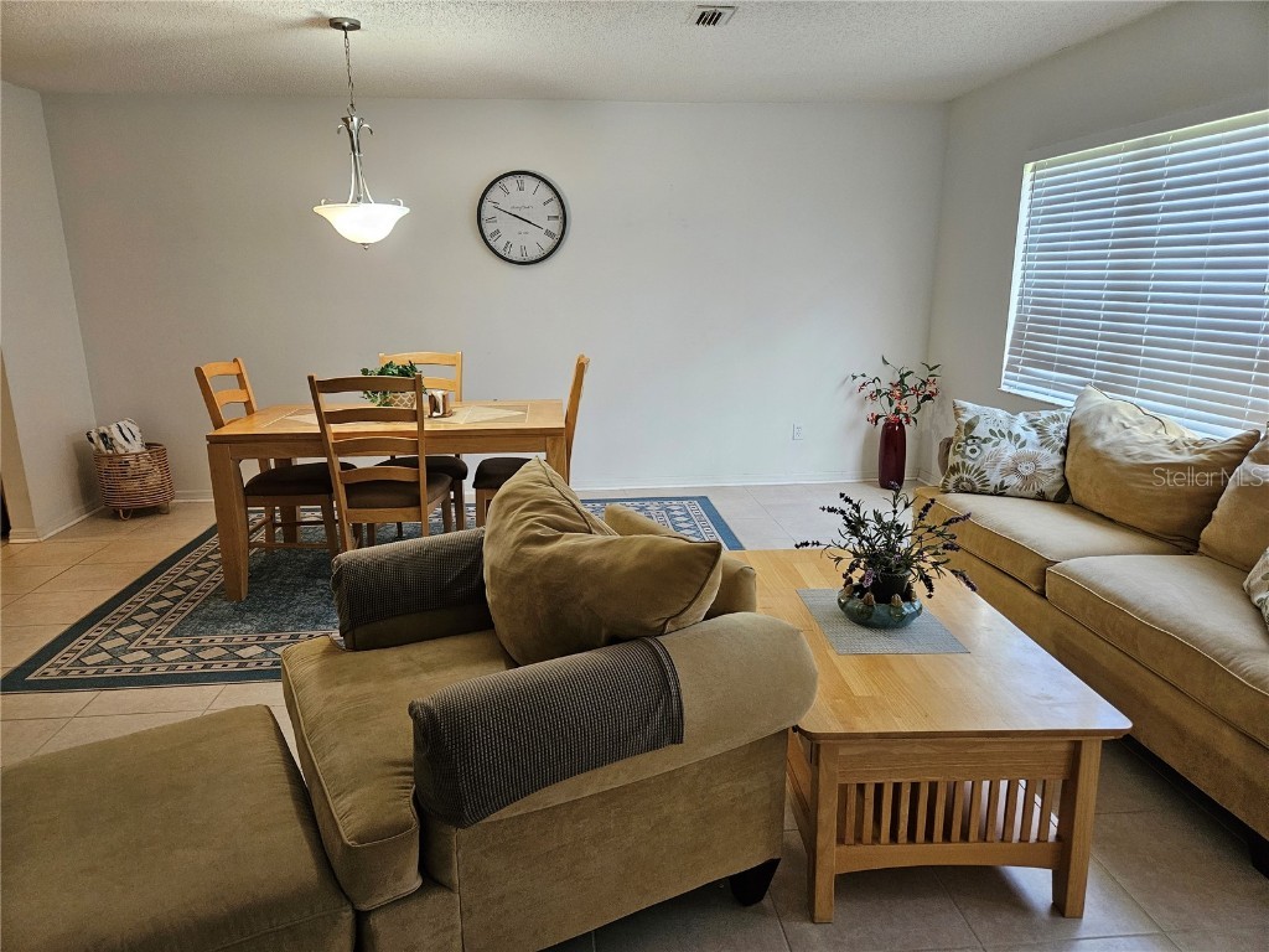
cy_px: 476
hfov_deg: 73.9
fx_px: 843
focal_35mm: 23
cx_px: 634
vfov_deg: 58.9
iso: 400
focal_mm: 5.4
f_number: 1.8
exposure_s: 1/120
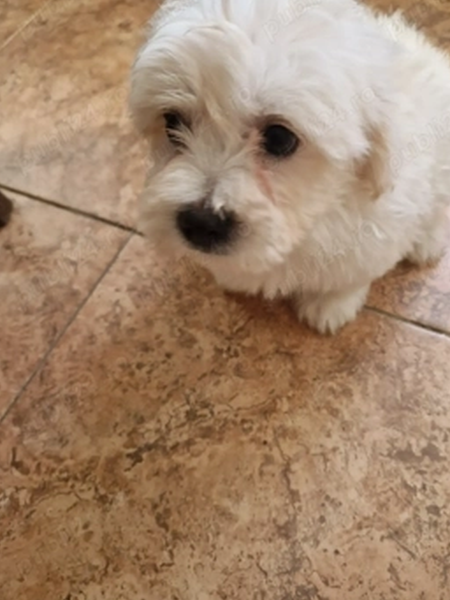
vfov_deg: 65.3
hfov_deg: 51.2
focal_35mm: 27
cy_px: 292
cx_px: 257
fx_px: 468
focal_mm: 5.4
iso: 200
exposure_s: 1/100
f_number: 1.8
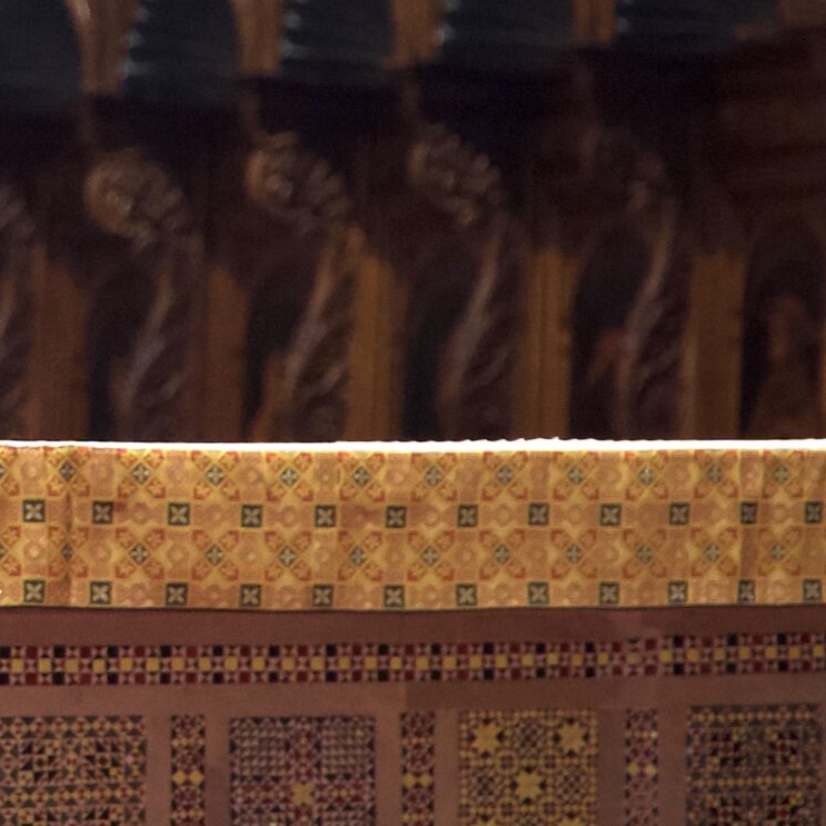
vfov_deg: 3.8
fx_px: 12418
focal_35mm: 460
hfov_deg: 3.8
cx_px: -579
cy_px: 183
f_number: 4
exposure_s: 1/100
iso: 2000
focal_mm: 105
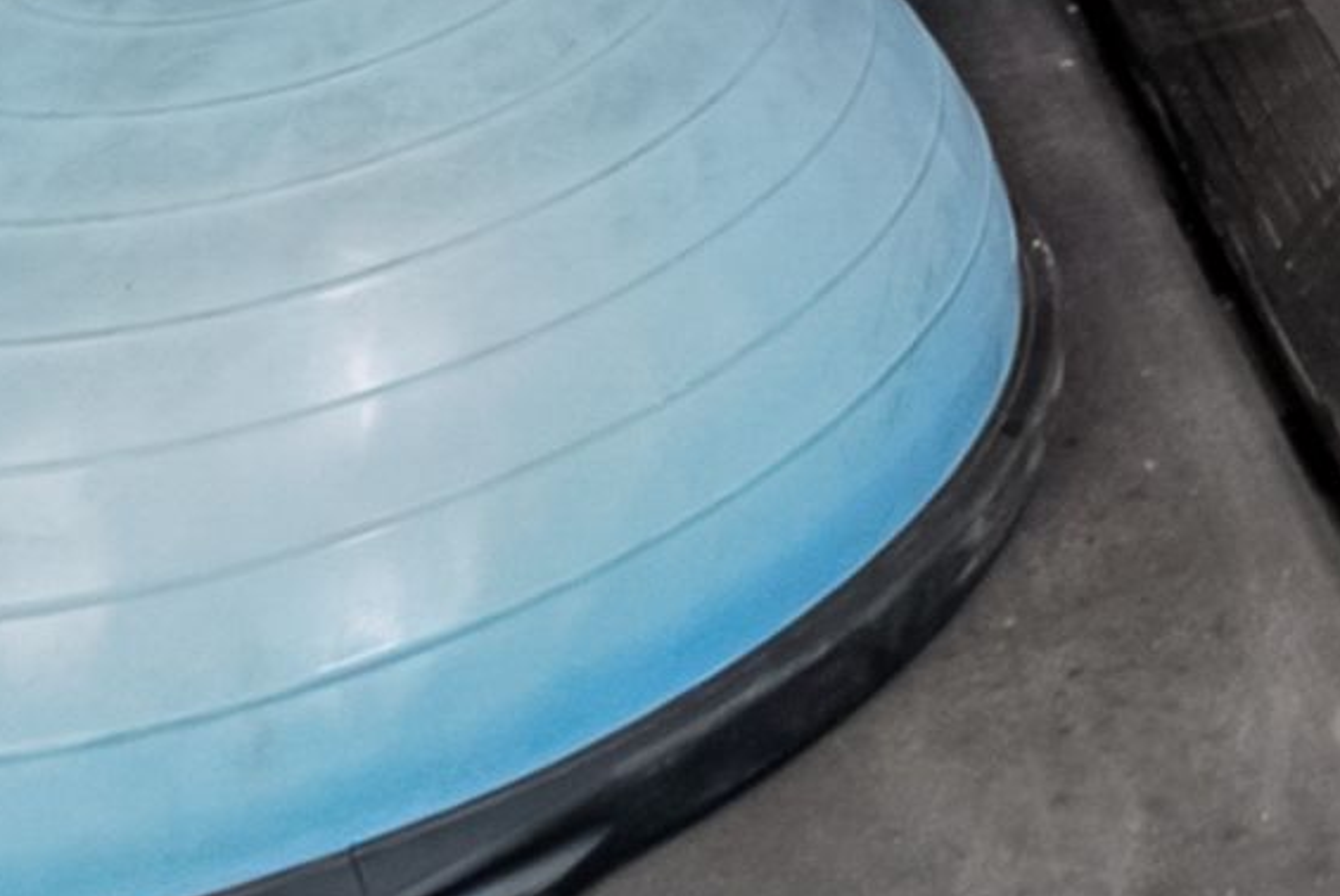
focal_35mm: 105
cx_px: 2962
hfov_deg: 14.6
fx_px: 3912
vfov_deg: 8.7
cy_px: -2323
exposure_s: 1/50
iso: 800
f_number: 7.1
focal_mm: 14
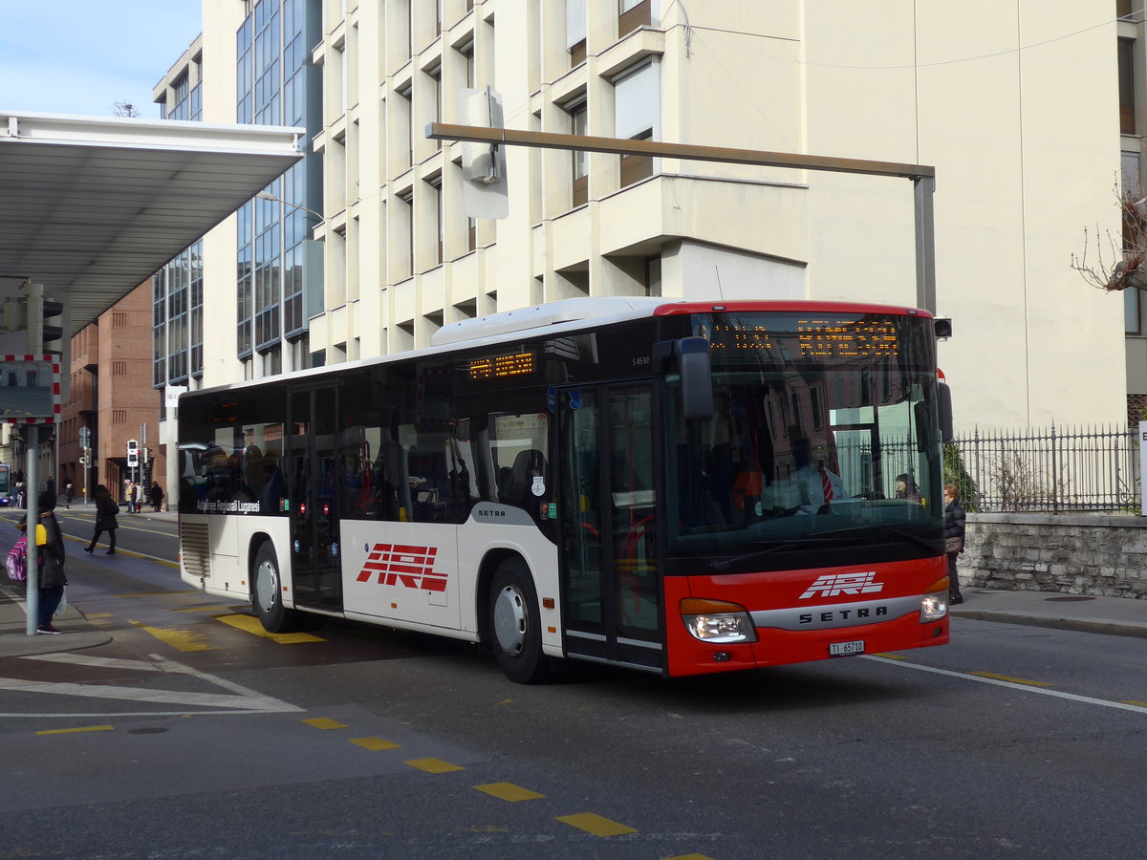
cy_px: 430
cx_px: 574
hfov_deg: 38.9
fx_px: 1624
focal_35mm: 49
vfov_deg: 29.7
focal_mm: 10.1
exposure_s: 1/800
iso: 80
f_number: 3.2
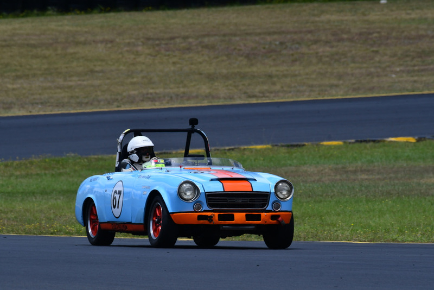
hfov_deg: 2.7
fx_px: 9044
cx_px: 217
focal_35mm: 750
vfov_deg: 1.8
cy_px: 145
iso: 320
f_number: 11
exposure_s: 1/640
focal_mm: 500
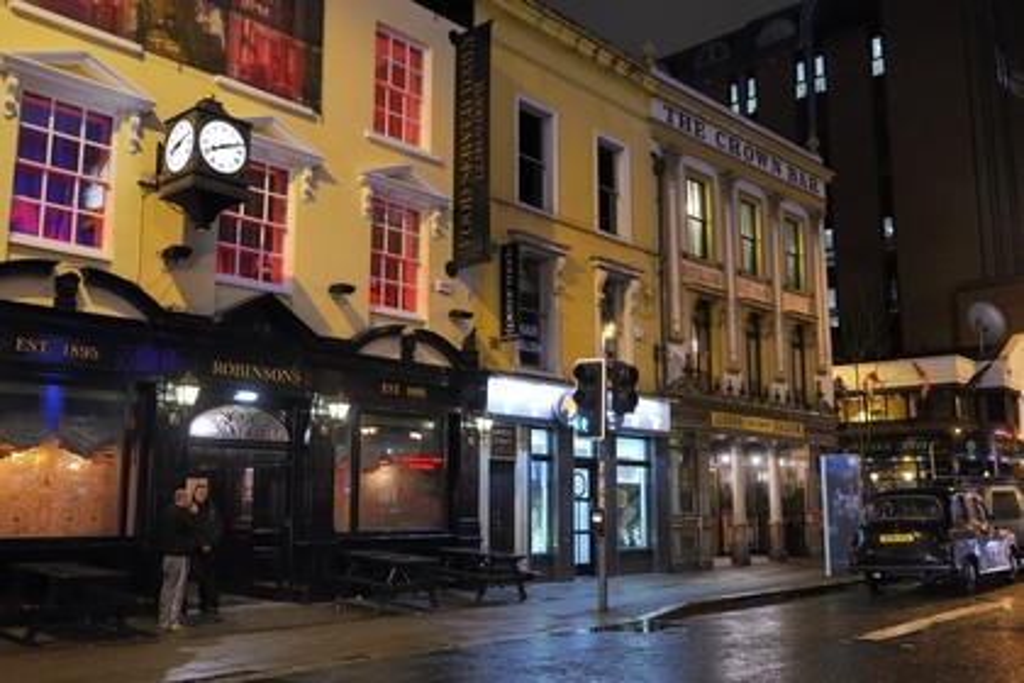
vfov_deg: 41.1
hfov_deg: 58.7
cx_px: 512
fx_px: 910
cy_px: 342
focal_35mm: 32
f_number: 5.6
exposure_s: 1/8
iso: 1600
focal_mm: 32
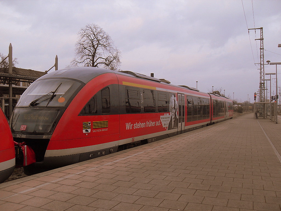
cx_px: 140
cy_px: 106
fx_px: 276
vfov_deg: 41.8
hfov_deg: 54.0
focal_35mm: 34
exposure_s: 1/45
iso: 120
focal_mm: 6.3
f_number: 2.8
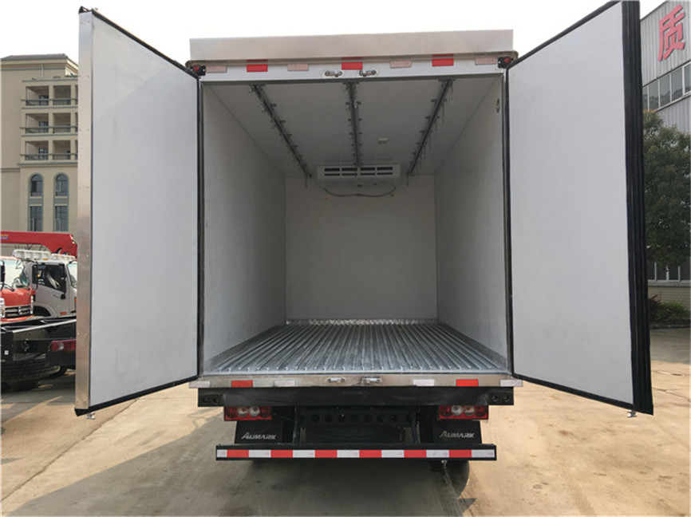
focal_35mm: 29
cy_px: 258
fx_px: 578
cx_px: 346
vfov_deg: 48.2
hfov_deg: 61.7
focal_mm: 4.15
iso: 25
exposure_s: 1/845
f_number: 2.2
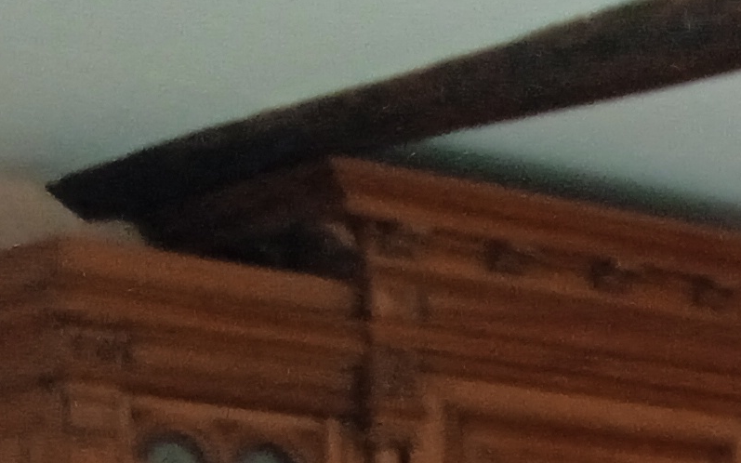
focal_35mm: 155
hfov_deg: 11.9
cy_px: 1222
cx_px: 1515
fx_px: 3130
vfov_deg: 7.7
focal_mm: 3.43
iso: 187
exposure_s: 1/33.3
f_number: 2.2
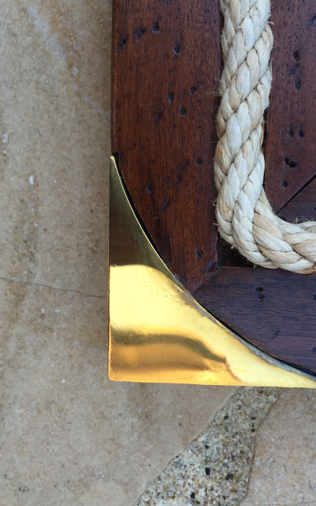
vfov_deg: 47.2
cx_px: 164
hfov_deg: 30.5
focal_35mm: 42
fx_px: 579
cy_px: 258
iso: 50
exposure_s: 1/120
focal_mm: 4.15
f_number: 2.2
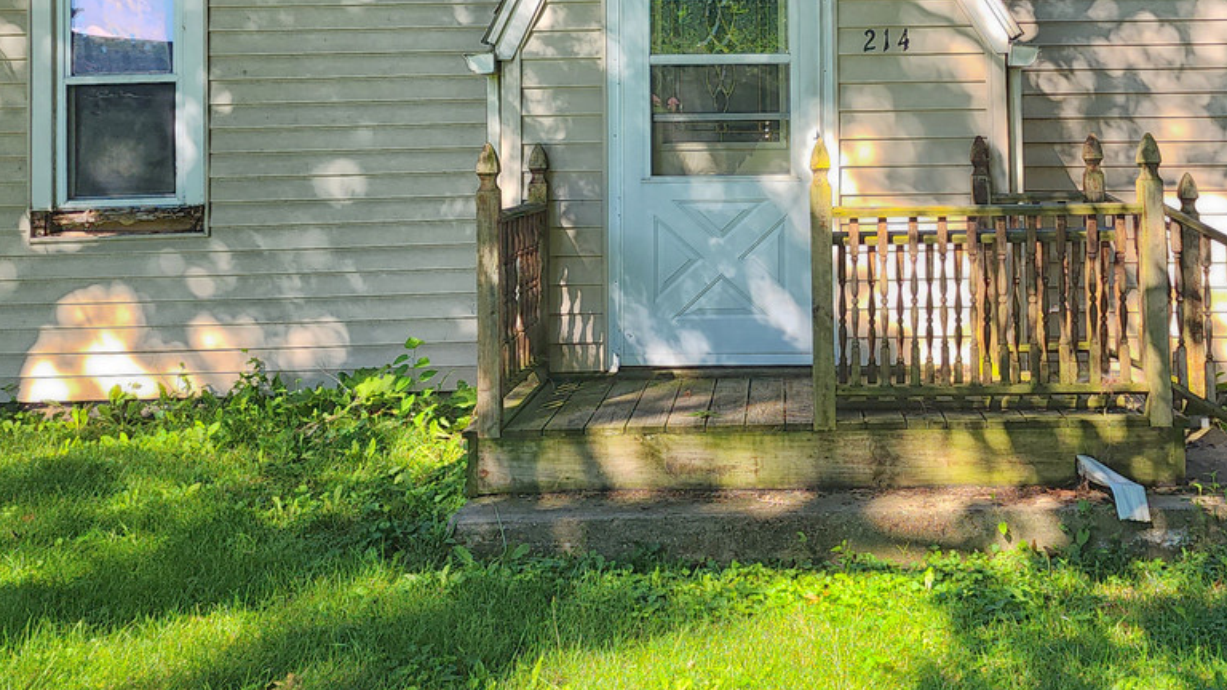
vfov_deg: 24.7
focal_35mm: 47
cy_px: 78
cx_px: 800
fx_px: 1529
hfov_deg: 43.2
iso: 12
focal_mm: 6.4
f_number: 1.8
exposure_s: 1/245
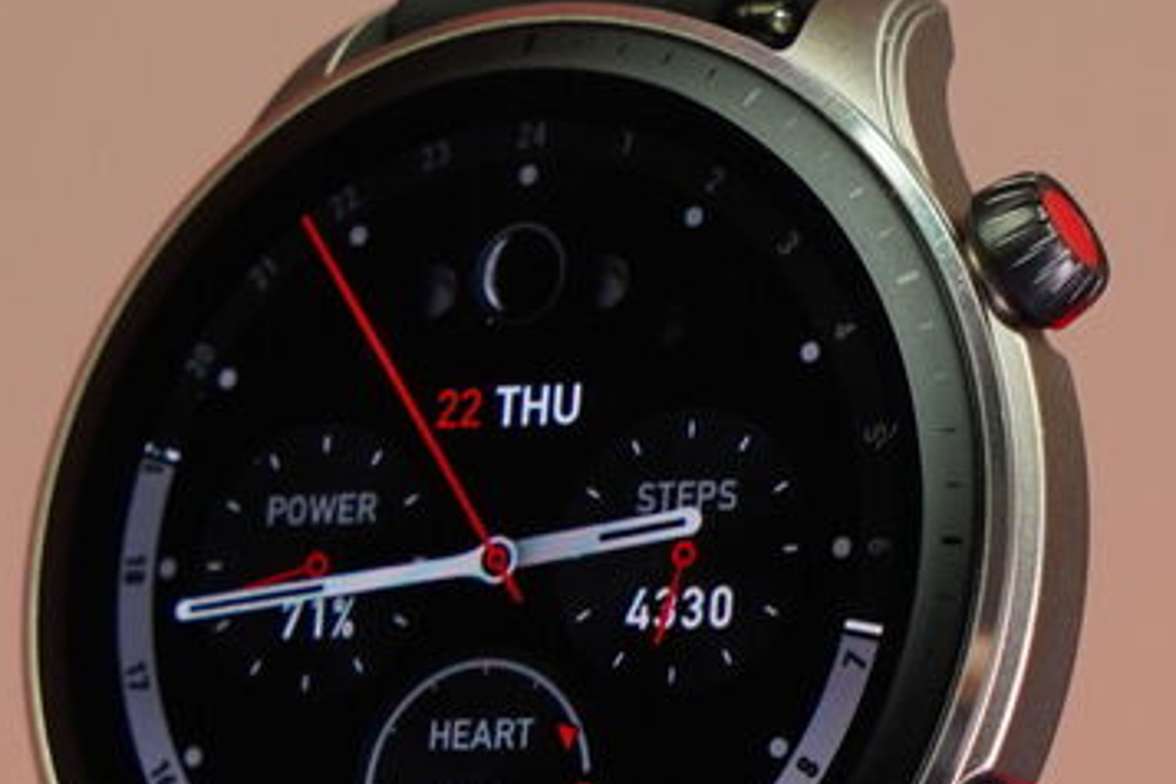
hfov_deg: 18.8
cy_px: 609
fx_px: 3560
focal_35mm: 109
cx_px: 553
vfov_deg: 12.5
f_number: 7.1
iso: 800
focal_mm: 47
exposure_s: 1/160
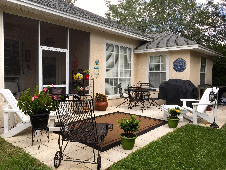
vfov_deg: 48.2
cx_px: 113
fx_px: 189
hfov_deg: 61.7
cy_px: 85
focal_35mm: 29
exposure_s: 1/942
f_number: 2.2
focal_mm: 4.15
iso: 32
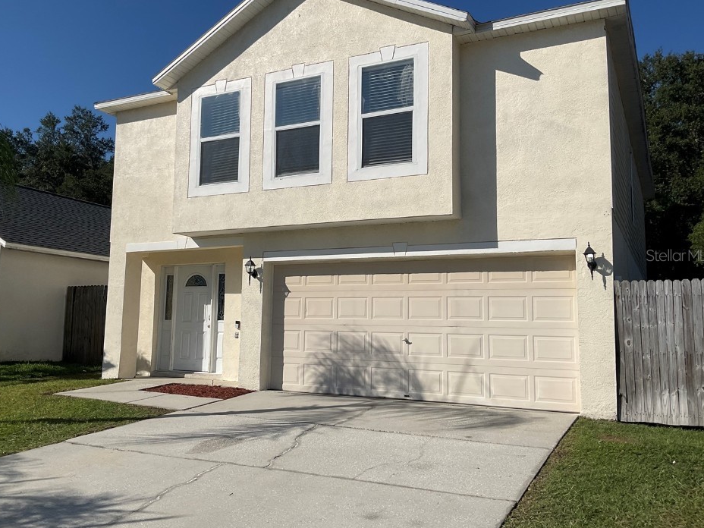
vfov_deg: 44.2
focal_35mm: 32
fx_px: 651
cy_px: 255
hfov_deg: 56.8
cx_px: 329
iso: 16
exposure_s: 1/5263
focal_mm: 3
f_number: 1.8
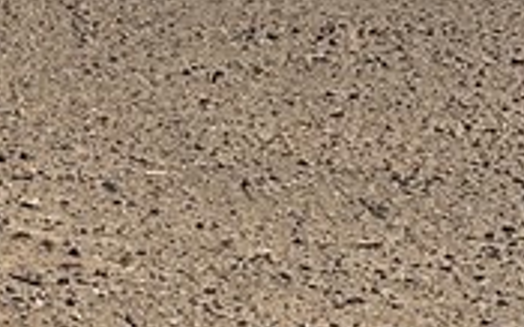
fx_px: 2126
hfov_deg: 12.9
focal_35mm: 149
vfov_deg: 8.7
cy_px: -78
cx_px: -392
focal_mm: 6.86
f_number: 1.78
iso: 80
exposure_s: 1/12048
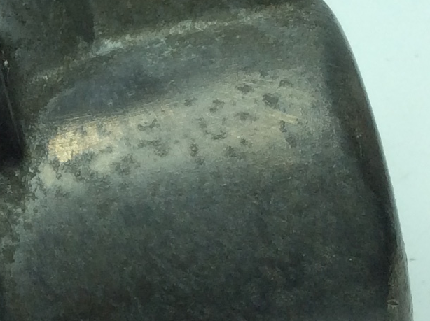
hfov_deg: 14.3
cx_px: -32
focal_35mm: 135
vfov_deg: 10.9
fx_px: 1675
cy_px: 89
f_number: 2.4
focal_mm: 3.3
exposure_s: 1/397
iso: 32
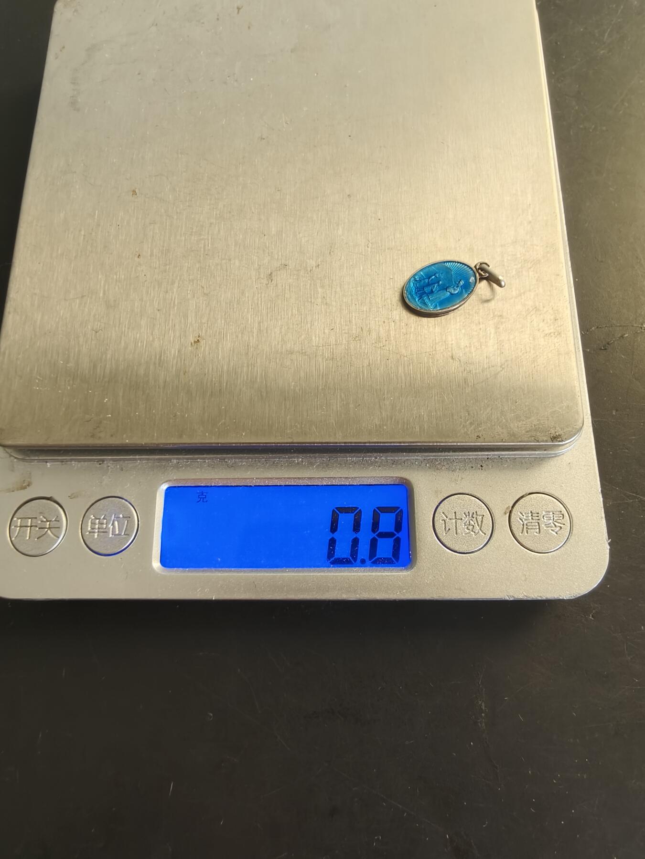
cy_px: 430
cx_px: 322
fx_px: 571
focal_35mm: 23
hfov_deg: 58.9
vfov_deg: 73.9
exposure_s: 1/50
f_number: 2
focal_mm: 2.32
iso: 160
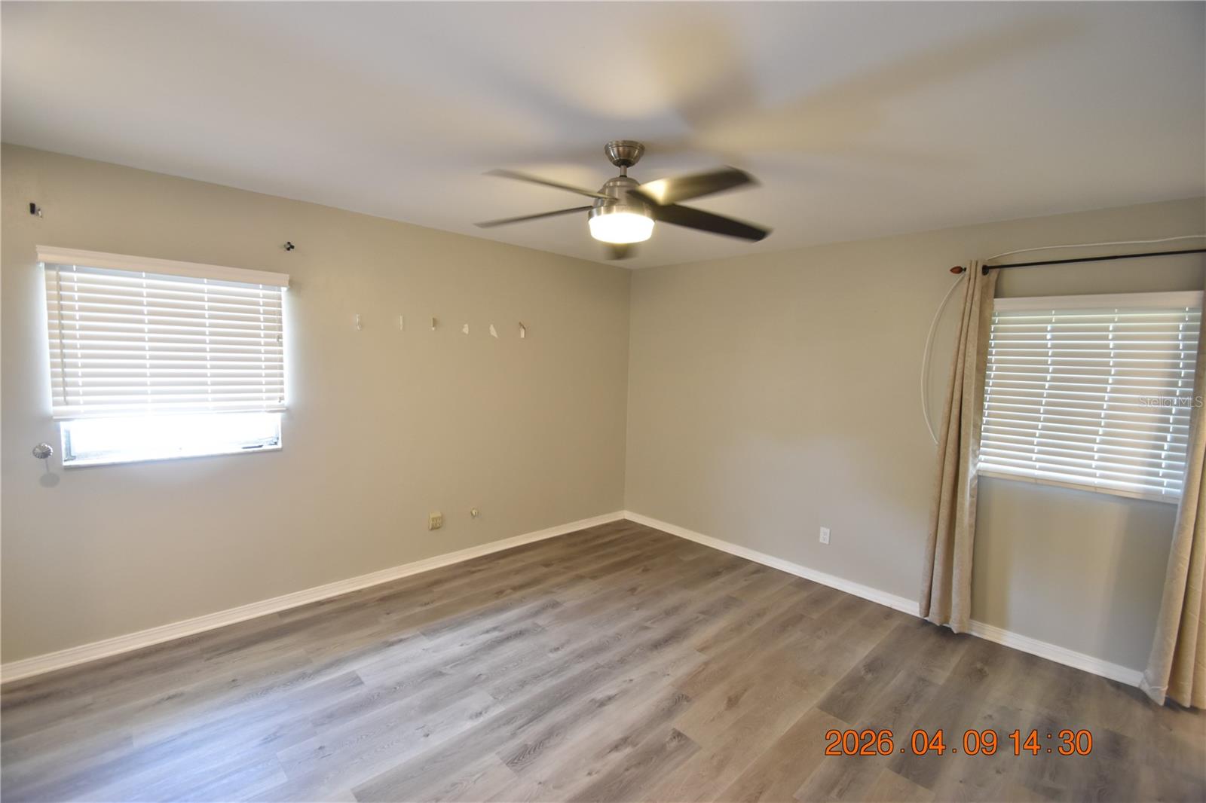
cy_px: 402
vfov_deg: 77.3
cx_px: 603
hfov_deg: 100.4
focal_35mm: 15
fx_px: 502
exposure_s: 1/30
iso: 800
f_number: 3.5
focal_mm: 10
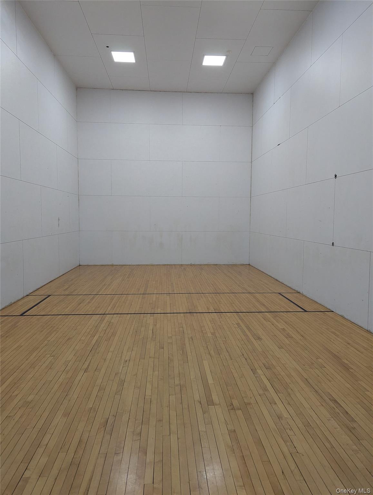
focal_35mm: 24
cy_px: 248
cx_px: 186
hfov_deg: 56.9
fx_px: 344
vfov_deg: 71.5
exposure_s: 1/357
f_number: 1.85
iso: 656
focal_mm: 6.81
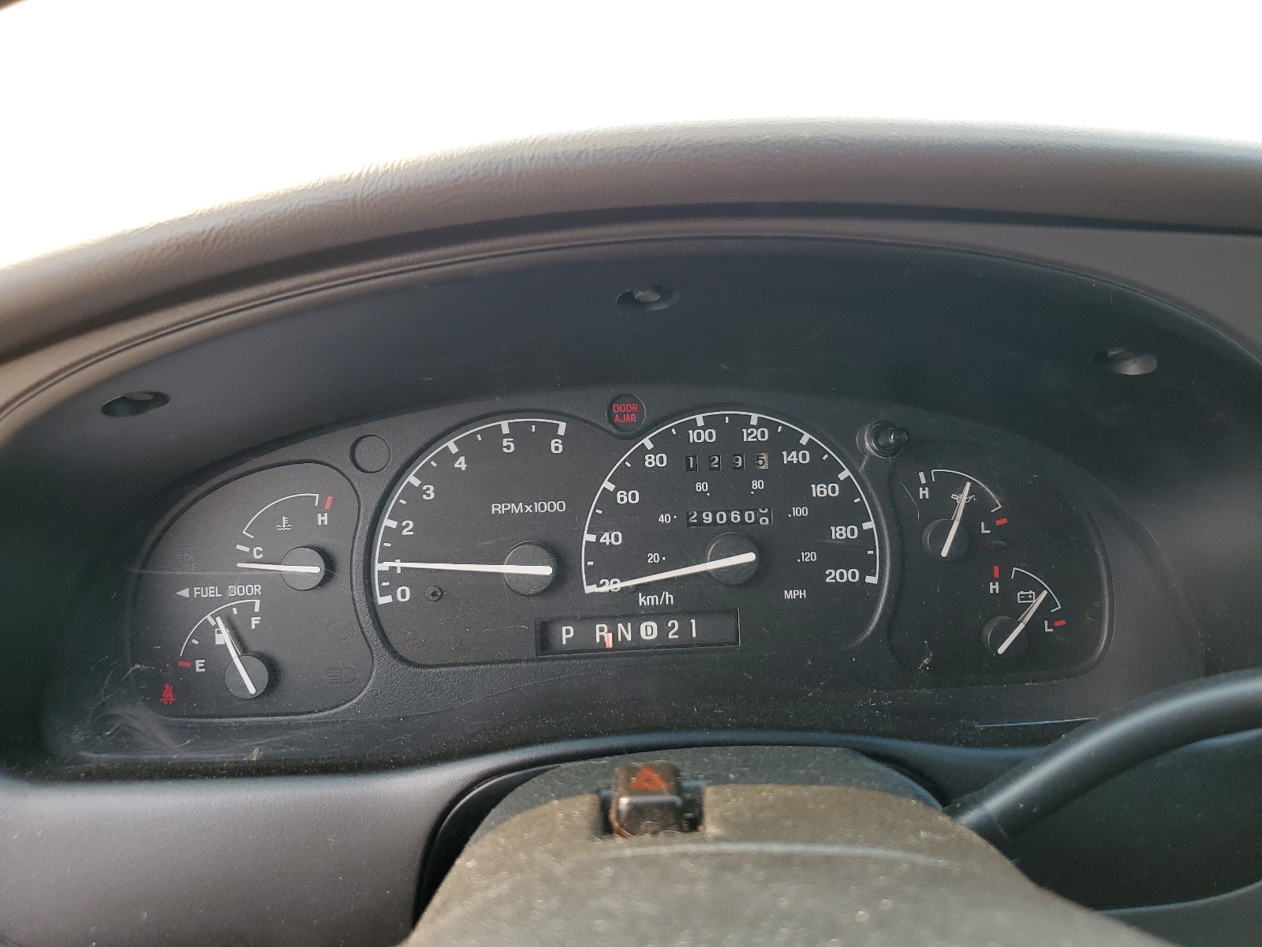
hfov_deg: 67.3
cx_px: 631
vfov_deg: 53.1
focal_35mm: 26
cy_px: 474
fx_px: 948
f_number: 1.5
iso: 50
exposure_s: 1/250
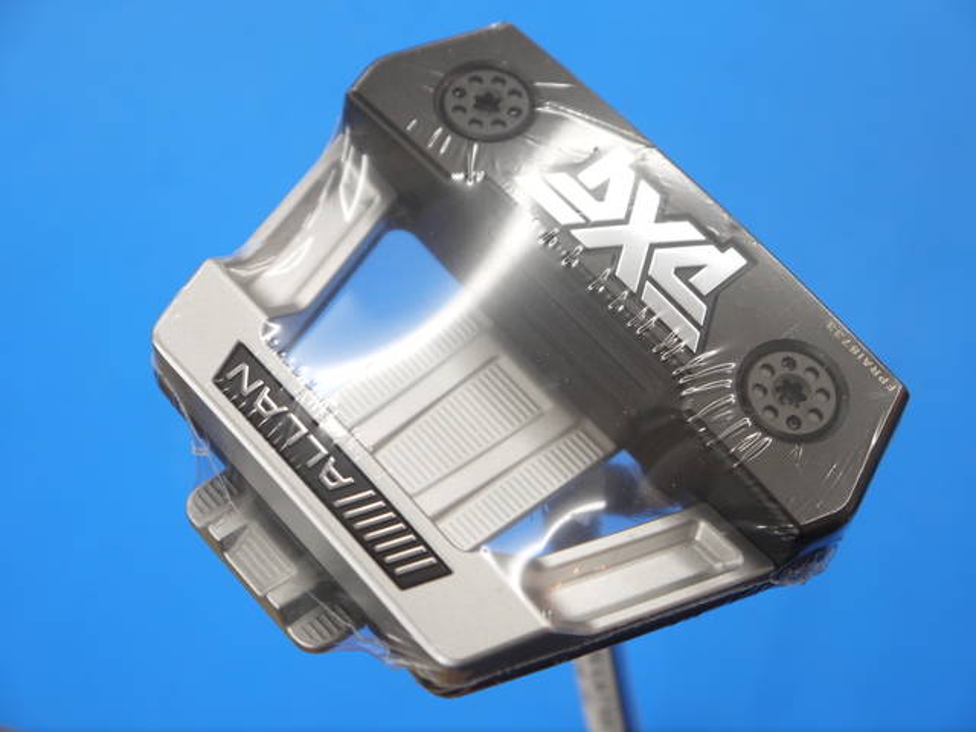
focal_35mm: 62
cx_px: 488
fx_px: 1748
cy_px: 366
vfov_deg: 23.7
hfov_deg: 31.2
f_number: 5
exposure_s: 1/60
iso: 250
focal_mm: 31
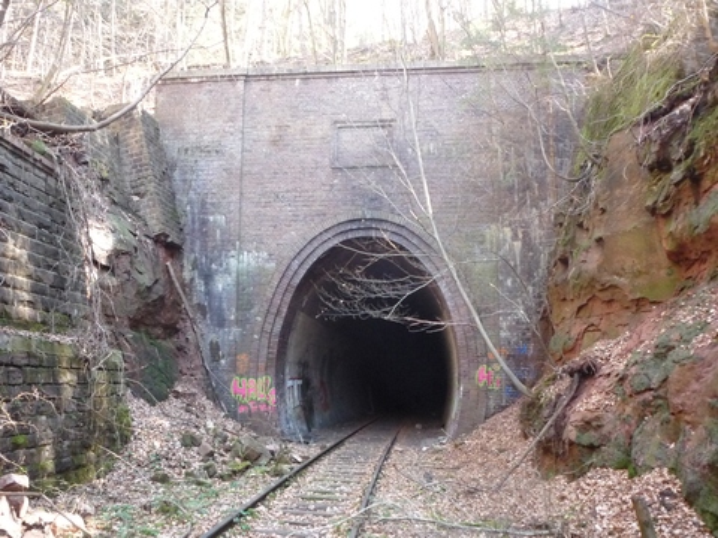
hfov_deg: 56.8
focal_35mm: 32
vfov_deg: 44.2
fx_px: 664
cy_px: 269
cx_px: 359
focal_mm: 5.2
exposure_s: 1/30
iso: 400
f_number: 3.3
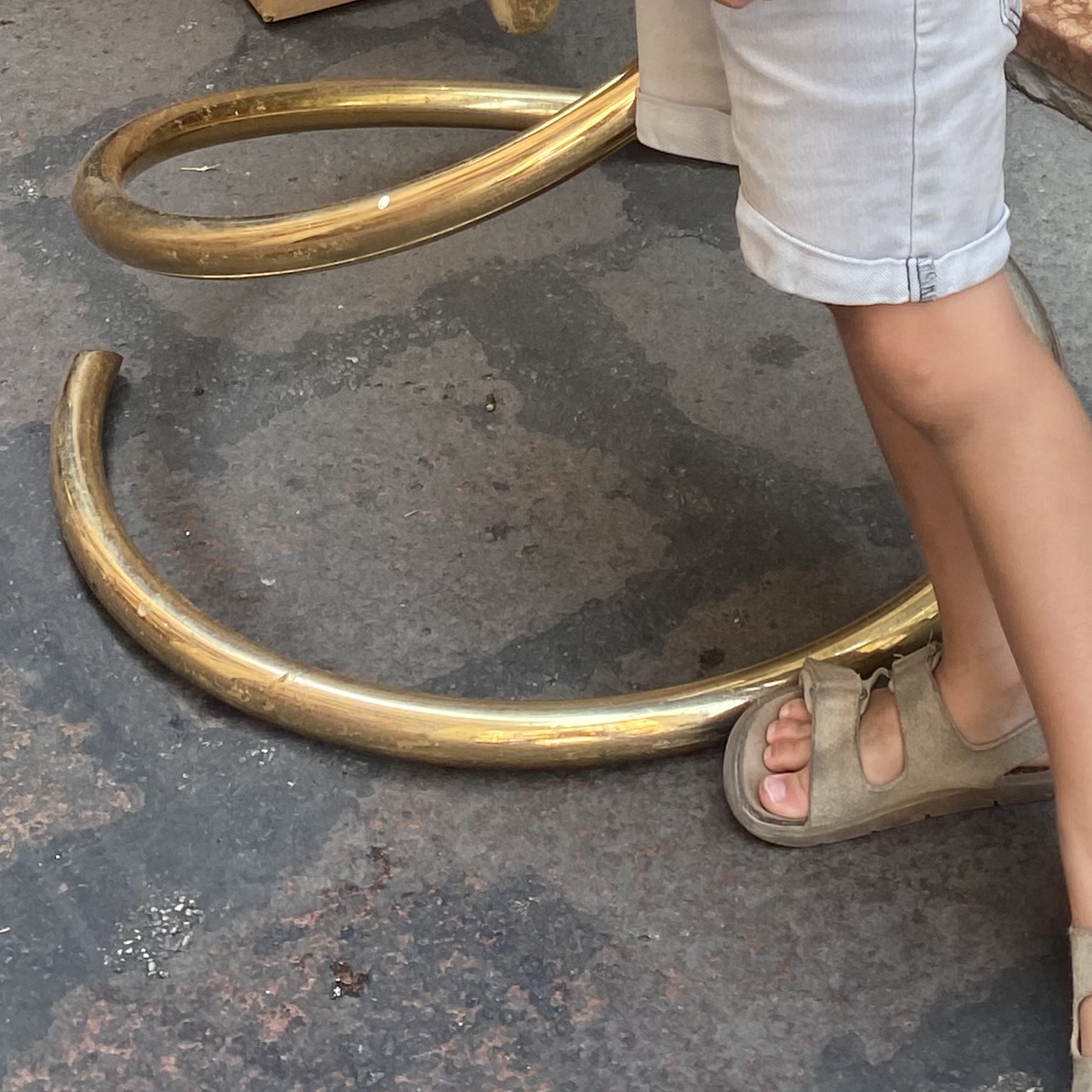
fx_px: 2784
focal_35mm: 78
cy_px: -666
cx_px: 801
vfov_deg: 18.8
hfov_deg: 22.0
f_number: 1.8
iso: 40
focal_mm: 4.25
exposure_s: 1/122
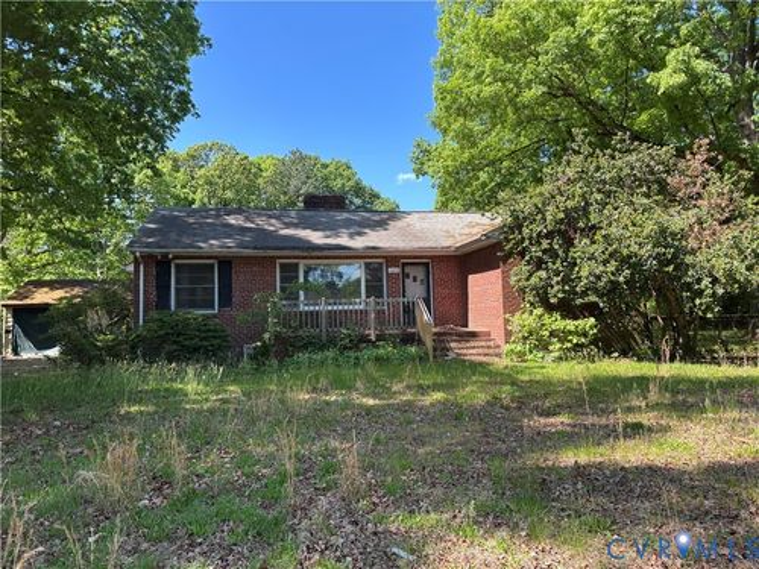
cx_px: 380
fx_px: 570
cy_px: 284
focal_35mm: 26
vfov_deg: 53.1
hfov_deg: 67.3
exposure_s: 1/736
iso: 50
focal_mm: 5.96
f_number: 1.6
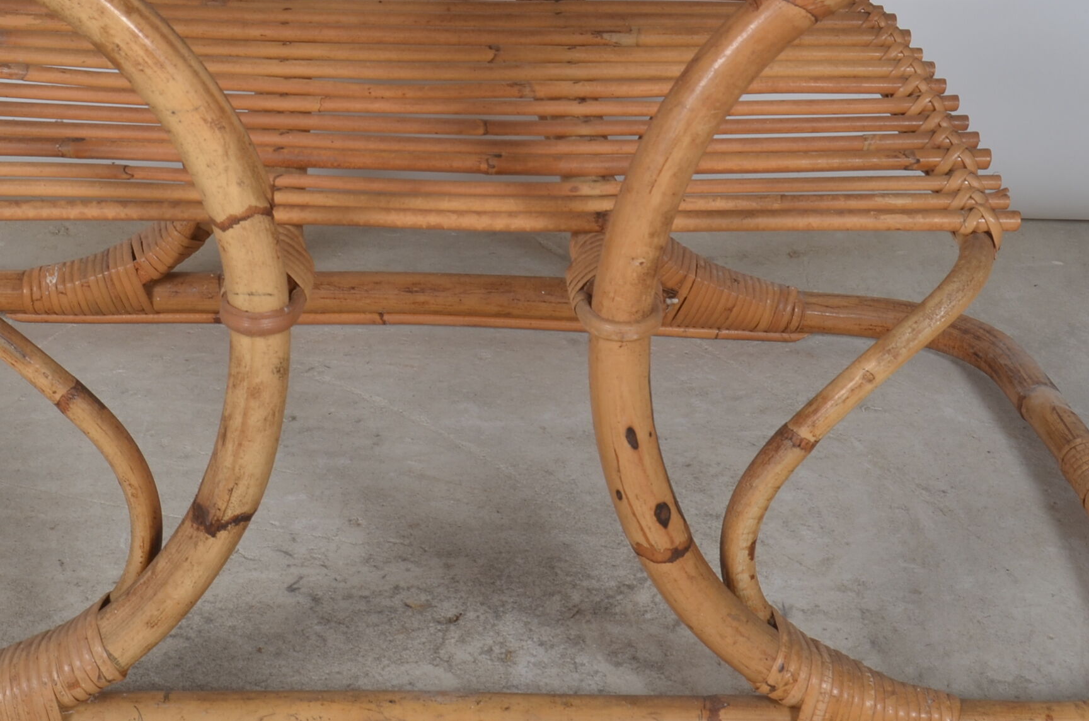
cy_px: 120
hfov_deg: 26.3
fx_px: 2325
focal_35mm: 77
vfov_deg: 17.5
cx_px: 469
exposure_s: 1/125
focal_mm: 24
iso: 100
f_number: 14
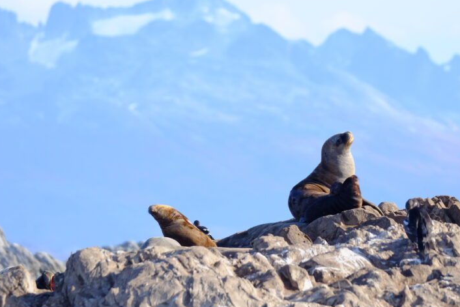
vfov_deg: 2.3
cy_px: 109
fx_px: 7783
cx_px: 253
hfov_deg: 3.4
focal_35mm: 609
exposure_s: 1/850
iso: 800
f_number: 5.6
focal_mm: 280
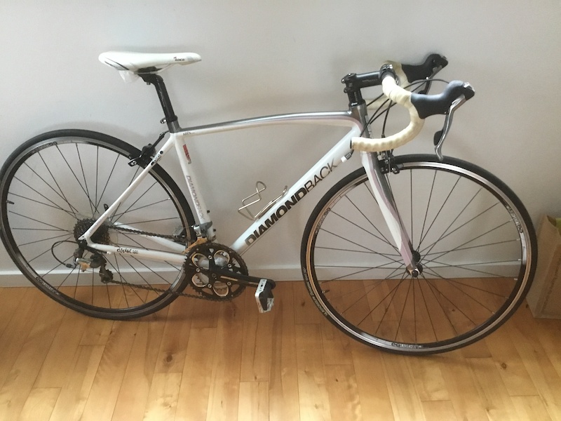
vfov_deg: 45.4
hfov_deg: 58.4
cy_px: 210
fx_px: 502
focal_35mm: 31
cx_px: 280
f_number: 2.4
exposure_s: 1/20
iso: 200
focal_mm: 3.3
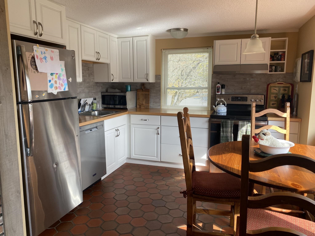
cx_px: 158
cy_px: 118
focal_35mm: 26
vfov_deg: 53.1
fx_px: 237
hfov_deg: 67.3
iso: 50
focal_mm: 4.25
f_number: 1.8
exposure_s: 1/122
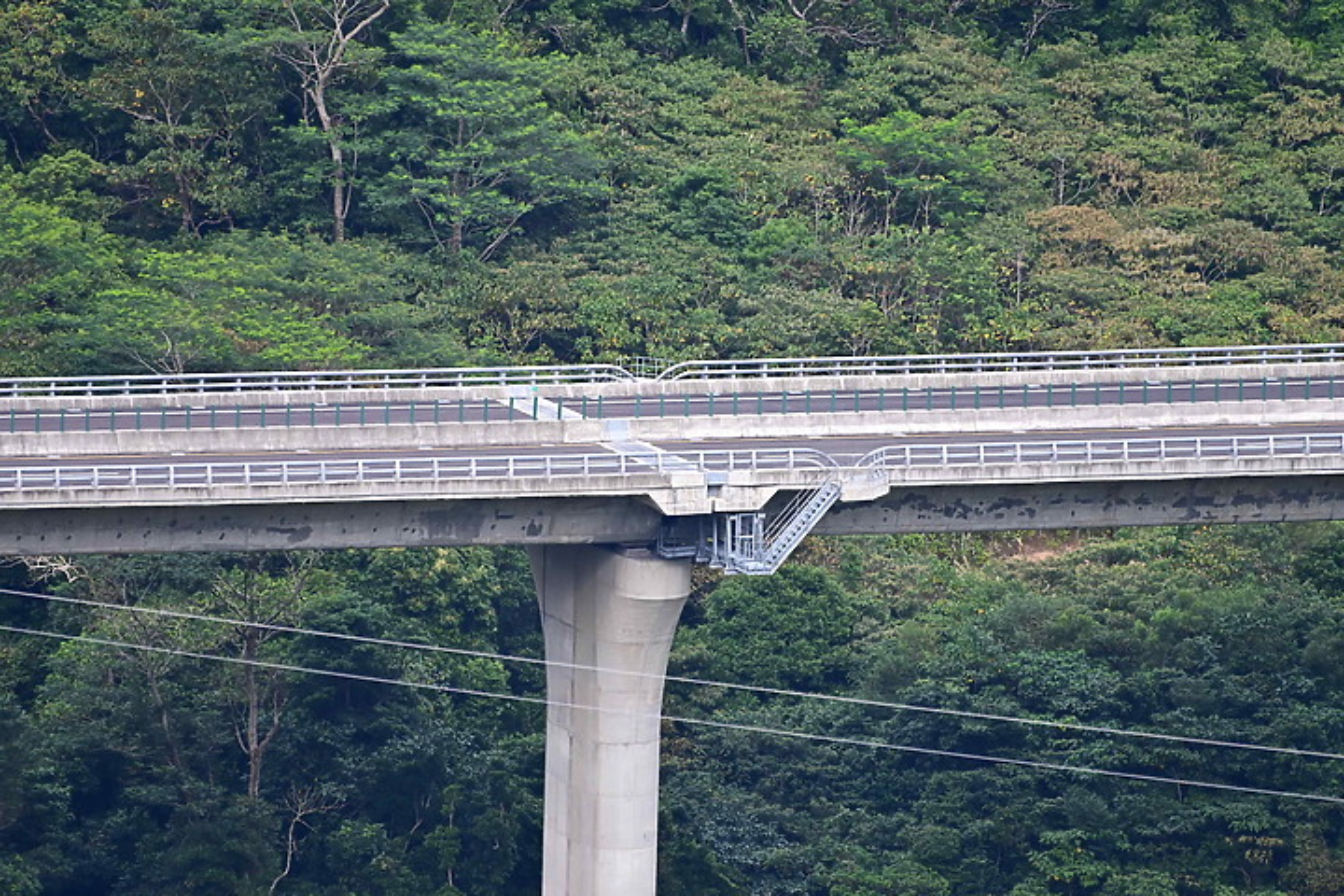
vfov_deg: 1.8
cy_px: 448
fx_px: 27998
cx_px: 672
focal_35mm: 750
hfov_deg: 2.7
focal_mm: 500
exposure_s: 1/800
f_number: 5.6
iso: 500
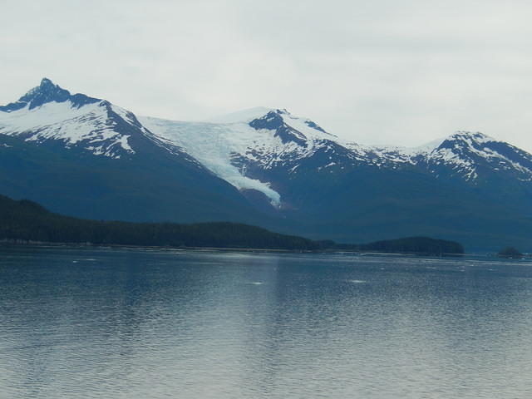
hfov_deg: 23.0
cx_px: 266
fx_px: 1306
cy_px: 200
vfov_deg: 17.4
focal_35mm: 85
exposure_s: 1/800
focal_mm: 15.2
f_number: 5.1
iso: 125
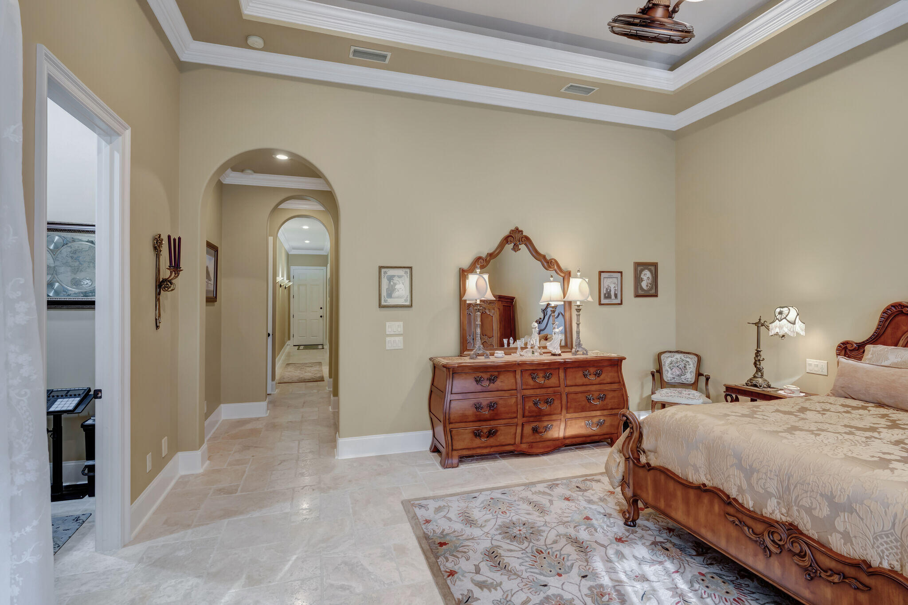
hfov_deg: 91.6
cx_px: 454
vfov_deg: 68.9
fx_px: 441
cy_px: 302
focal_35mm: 18
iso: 640
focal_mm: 17.5
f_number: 6.3
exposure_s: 1/10
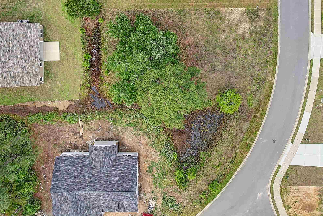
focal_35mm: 34
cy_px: 50
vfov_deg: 37.7
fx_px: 305
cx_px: 162
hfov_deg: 55.8
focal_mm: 8.4
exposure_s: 1/500
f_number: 2.8
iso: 140
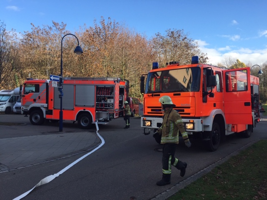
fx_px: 224
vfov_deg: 48.2
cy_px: 100
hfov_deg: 61.7
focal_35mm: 29
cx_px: 134
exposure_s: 1/746
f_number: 2.2
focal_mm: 4.15
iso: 32
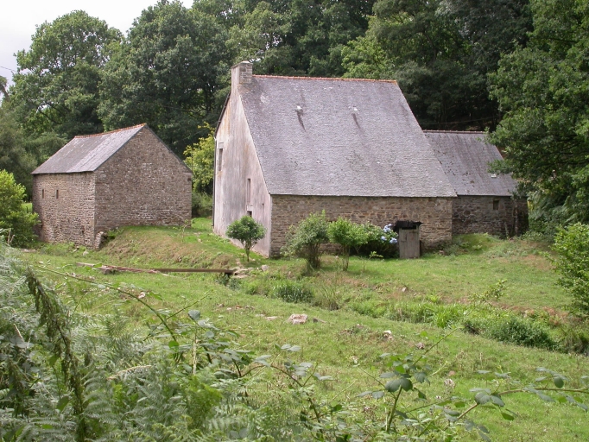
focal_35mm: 60
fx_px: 1021
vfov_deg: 24.4
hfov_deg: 32.2
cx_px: 294
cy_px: 221
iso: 100
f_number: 5.6
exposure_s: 1/228
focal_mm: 12.6
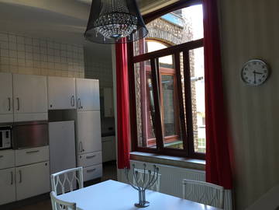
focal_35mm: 29
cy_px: 105
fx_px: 234
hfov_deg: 61.7
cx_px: 140
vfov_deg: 48.2
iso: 125
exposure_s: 1/33
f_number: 2.2
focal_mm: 4.15
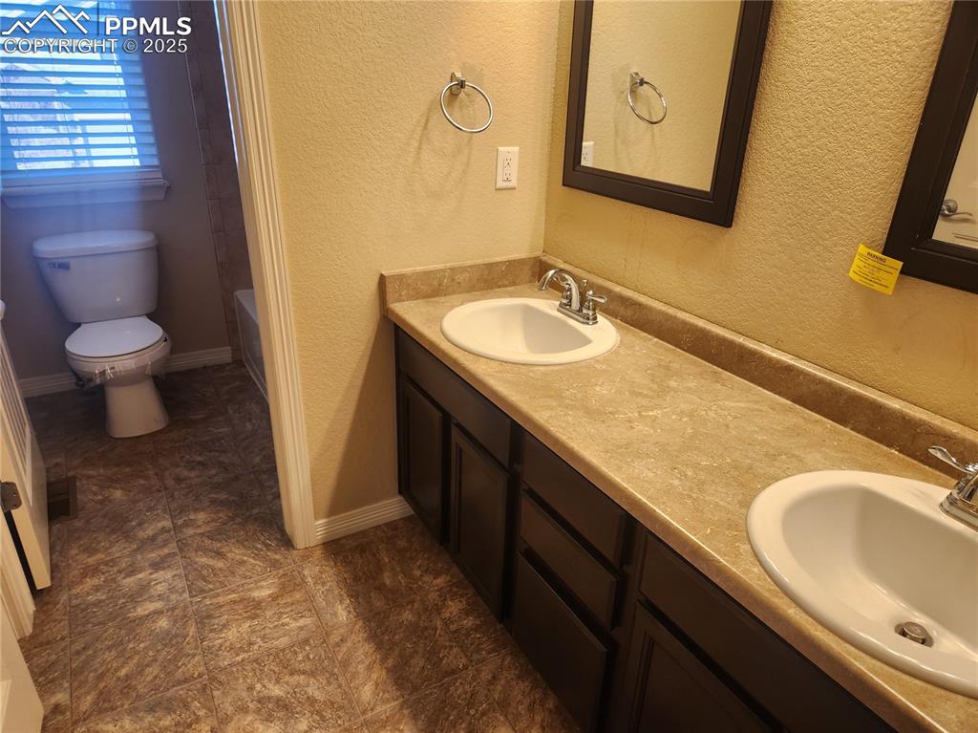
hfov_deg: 74.0
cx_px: 489
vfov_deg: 58.8
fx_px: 650
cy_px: 366
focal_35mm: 23
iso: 100
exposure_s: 1/120
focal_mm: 5.4
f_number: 1.8
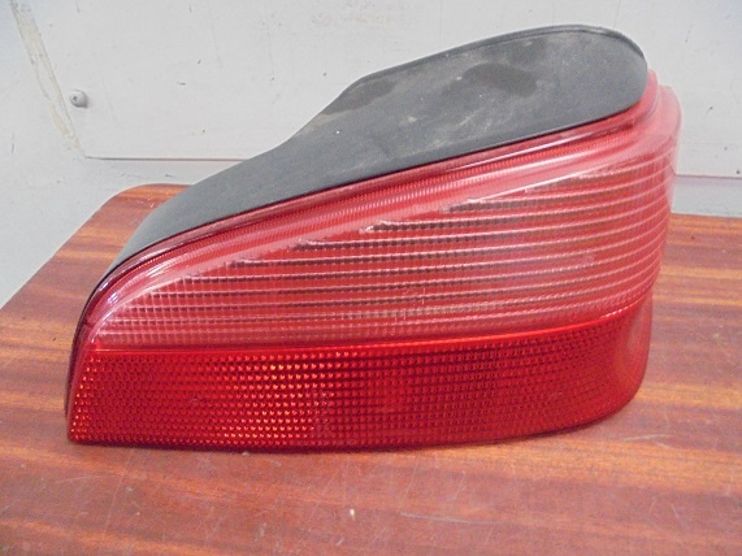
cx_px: 371
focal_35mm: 26
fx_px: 557
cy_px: 278
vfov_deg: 53.0
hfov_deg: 67.3
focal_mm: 4.6
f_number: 3.5
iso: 800
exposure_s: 1/15
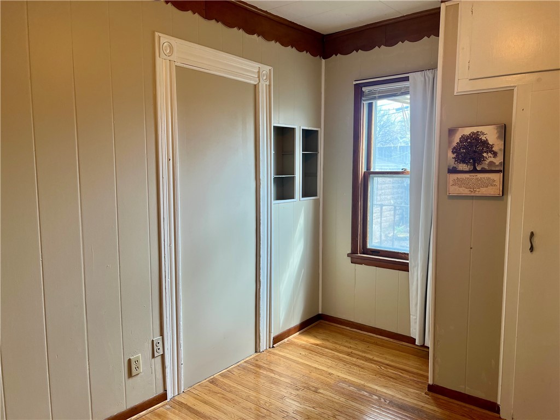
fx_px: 421
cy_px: 210
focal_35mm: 26
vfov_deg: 53.1
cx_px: 280
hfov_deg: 67.3
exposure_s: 1/120
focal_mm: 5.7
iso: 80
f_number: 1.5
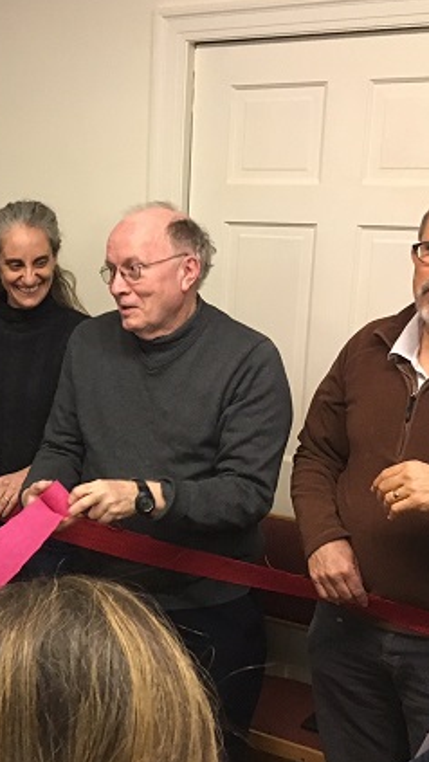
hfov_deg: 21.1
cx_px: -79
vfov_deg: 39.1
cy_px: 425
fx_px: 1072
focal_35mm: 53
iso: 200
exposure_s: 1/20
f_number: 2.2
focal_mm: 4.15
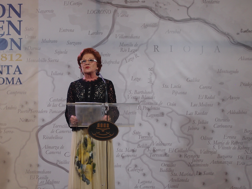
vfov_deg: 25.1
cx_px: 94
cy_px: 125
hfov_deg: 33.1
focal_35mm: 58
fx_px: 422
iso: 100
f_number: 2.2
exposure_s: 1/100
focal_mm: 8.16
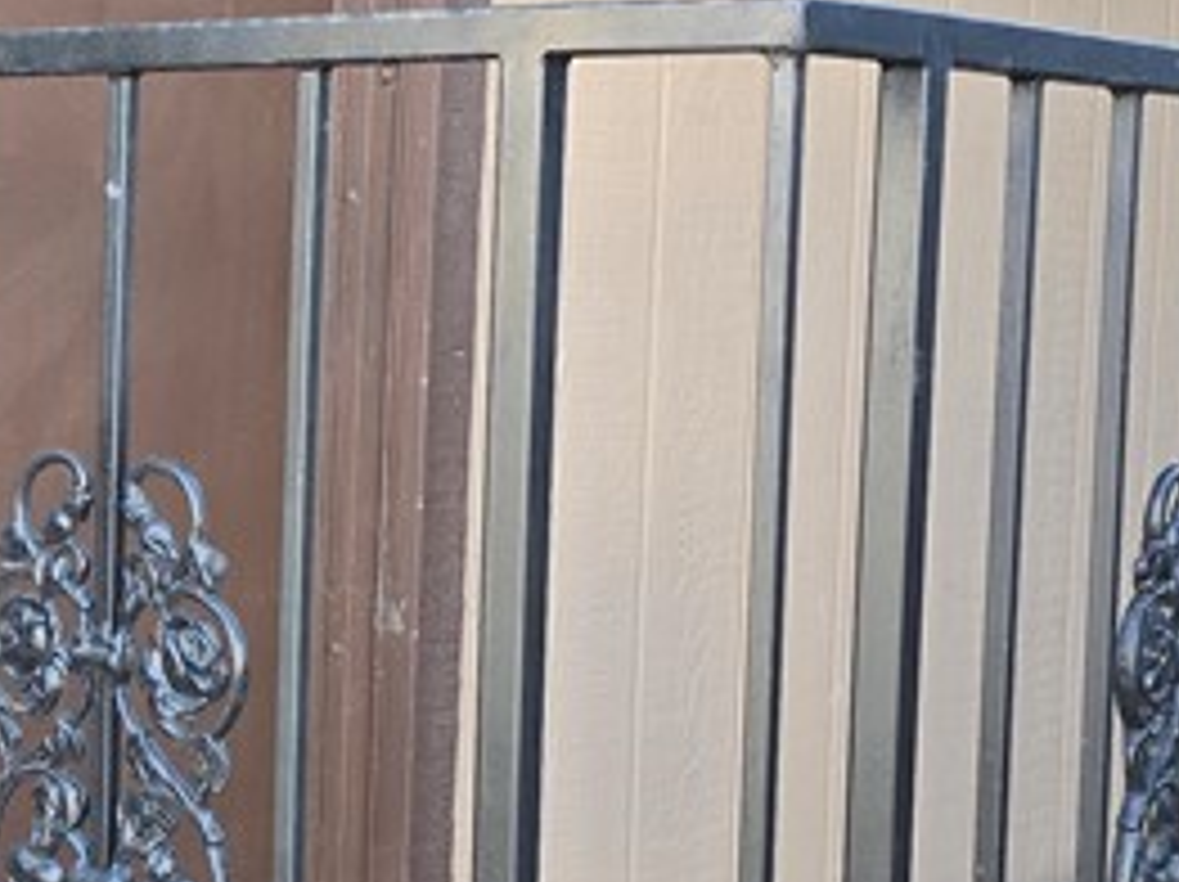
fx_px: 3063
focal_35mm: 90
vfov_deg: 16.4
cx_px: -256
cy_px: 378
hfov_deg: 20.3
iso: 125
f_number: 1.7
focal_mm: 6.3
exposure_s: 1/180
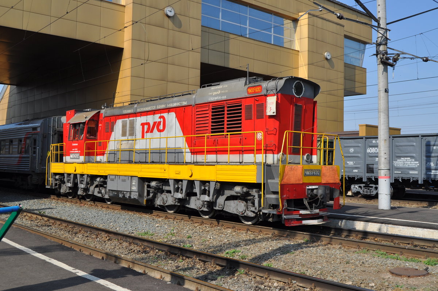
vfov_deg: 34.1
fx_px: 474
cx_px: 219
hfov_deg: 49.6
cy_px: 146
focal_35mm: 39
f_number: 10
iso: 200
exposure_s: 1/400
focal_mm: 26
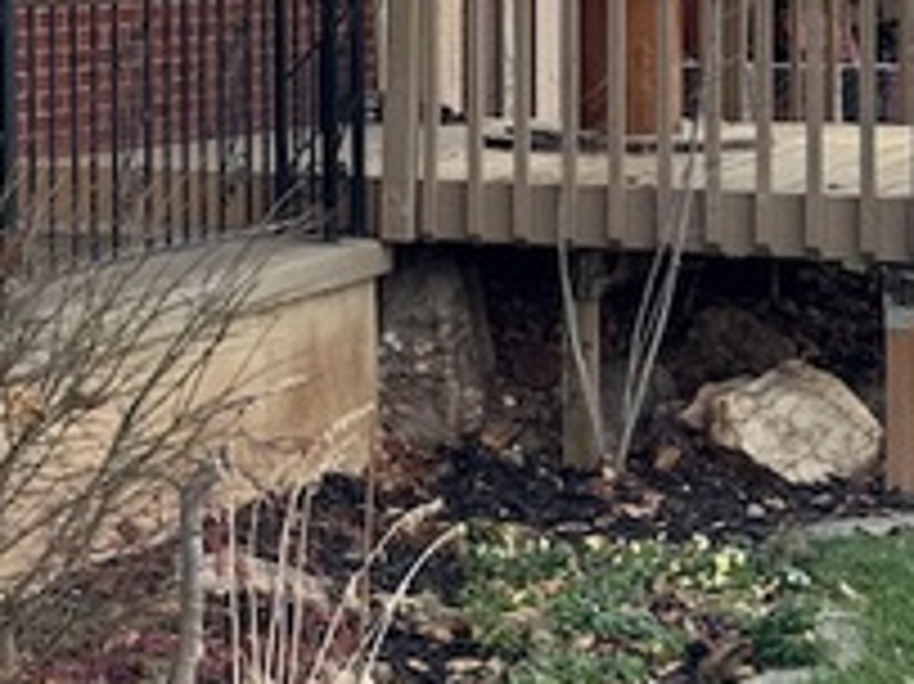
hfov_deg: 15.6
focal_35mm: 121
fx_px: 3193
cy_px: -22
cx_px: -225
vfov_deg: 12.1
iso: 80
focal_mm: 6.76
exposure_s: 1/518
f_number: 1.78
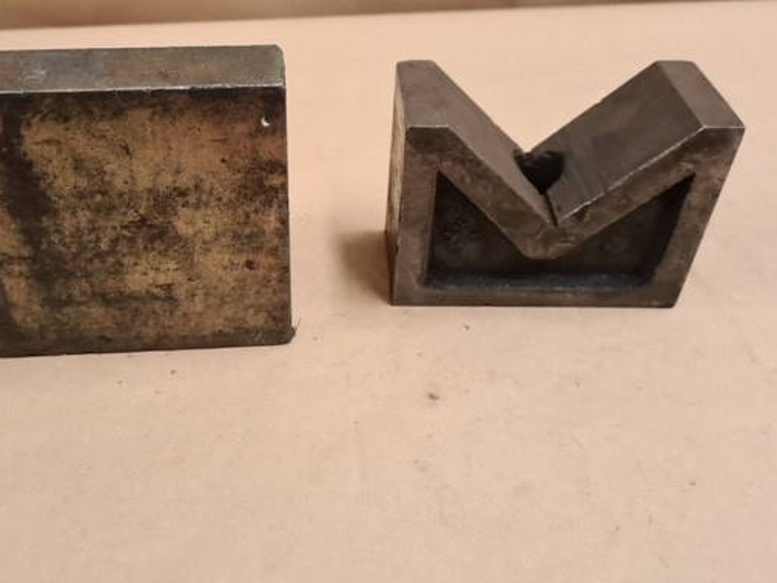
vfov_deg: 42.7
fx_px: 741
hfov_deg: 55.0
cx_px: 313
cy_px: 222
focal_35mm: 33
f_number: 1.8
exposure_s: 1/50
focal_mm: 5.4
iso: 250
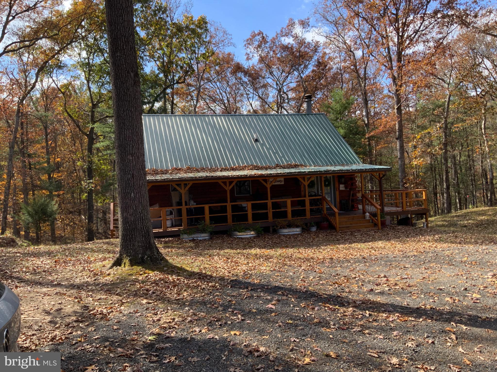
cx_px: 248
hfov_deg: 61.7
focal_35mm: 29
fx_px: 416
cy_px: 186
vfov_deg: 48.2
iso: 16
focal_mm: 3
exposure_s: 1/586
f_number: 1.8
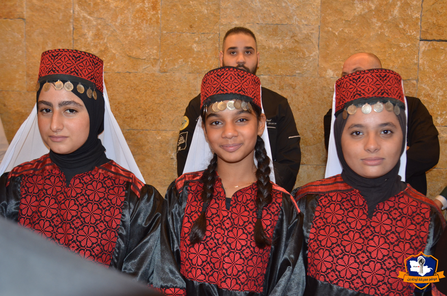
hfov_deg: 53.2
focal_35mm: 36
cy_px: 148
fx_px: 446
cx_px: 224
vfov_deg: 36.7
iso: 800
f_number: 4
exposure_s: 1/60
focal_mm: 24
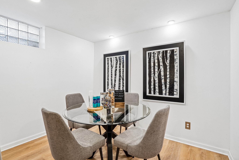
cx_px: 120
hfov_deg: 96.7
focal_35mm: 16
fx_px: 106
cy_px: 80
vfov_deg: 73.7
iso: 400
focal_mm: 16
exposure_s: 1/15
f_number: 8
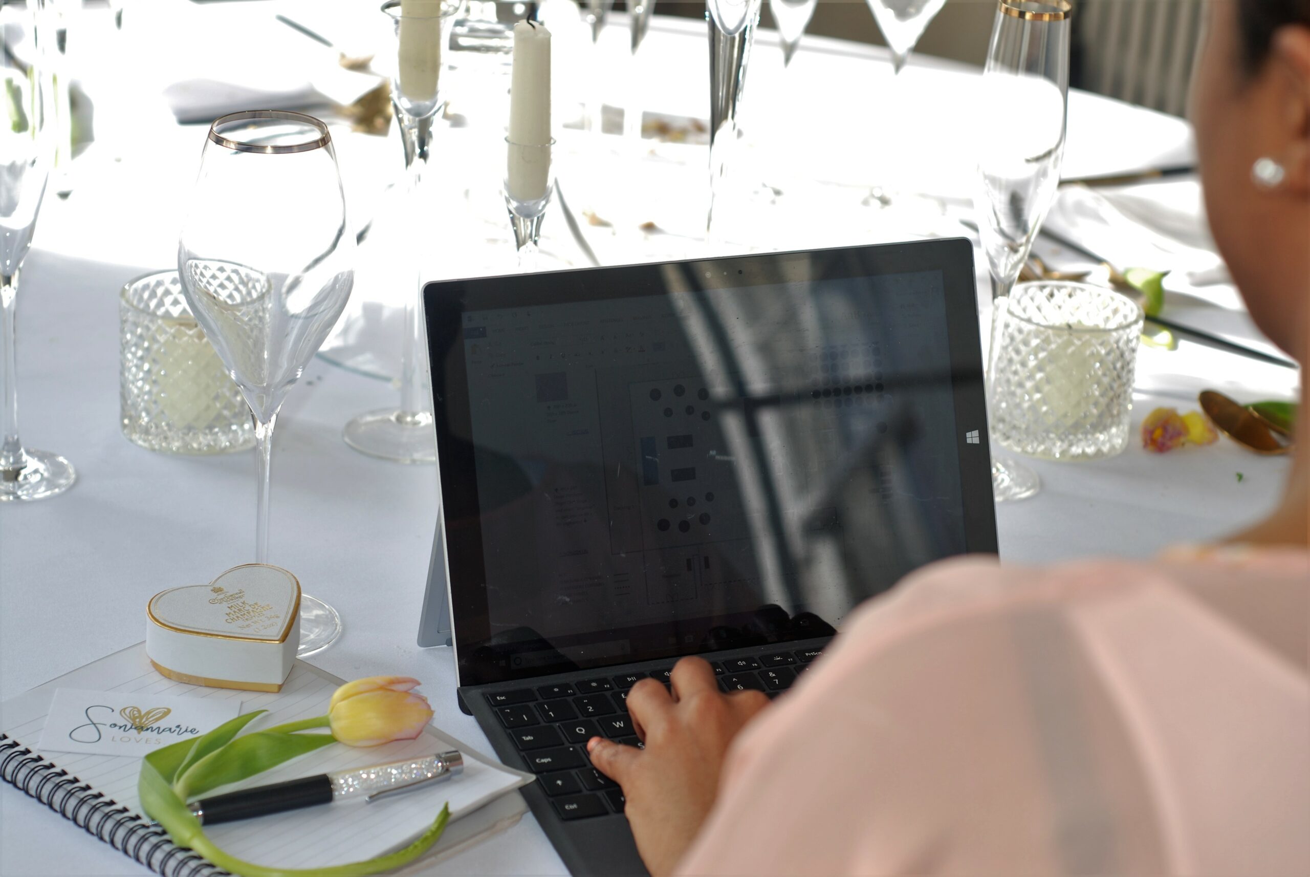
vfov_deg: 18.2
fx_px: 2732
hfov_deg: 27.0
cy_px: 438
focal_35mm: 75
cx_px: 655
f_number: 3.5
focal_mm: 50
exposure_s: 1/200
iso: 100
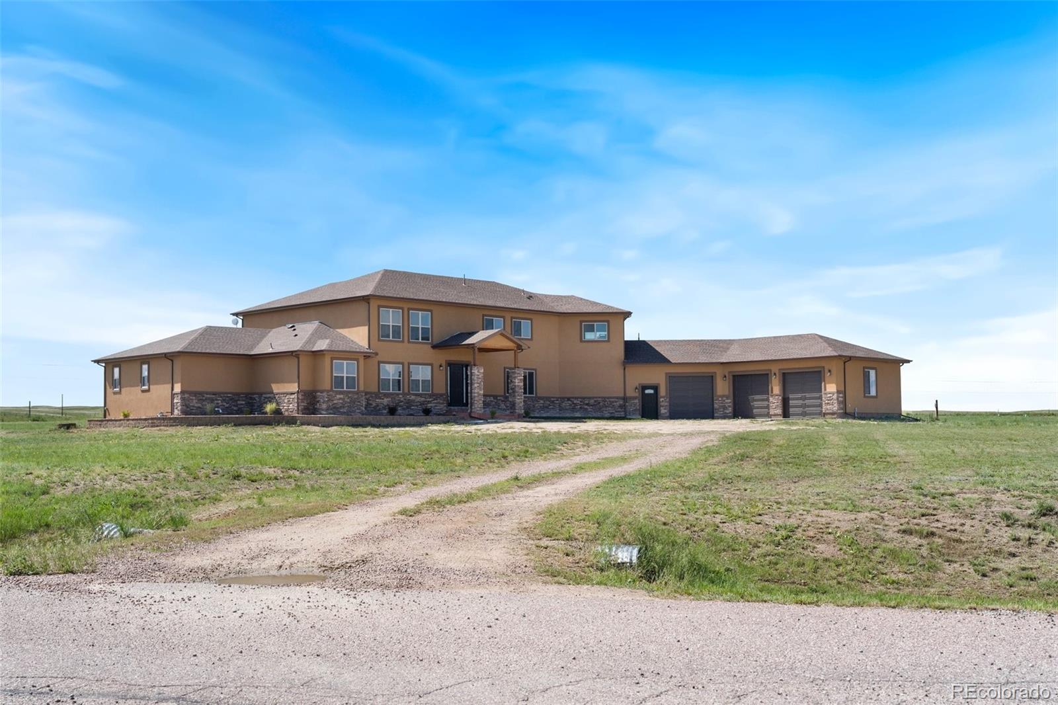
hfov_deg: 45.4
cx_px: 529
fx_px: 1263
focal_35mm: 43
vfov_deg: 31.2
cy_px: 352
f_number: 7.1
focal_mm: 43
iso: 800
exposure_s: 1/1250
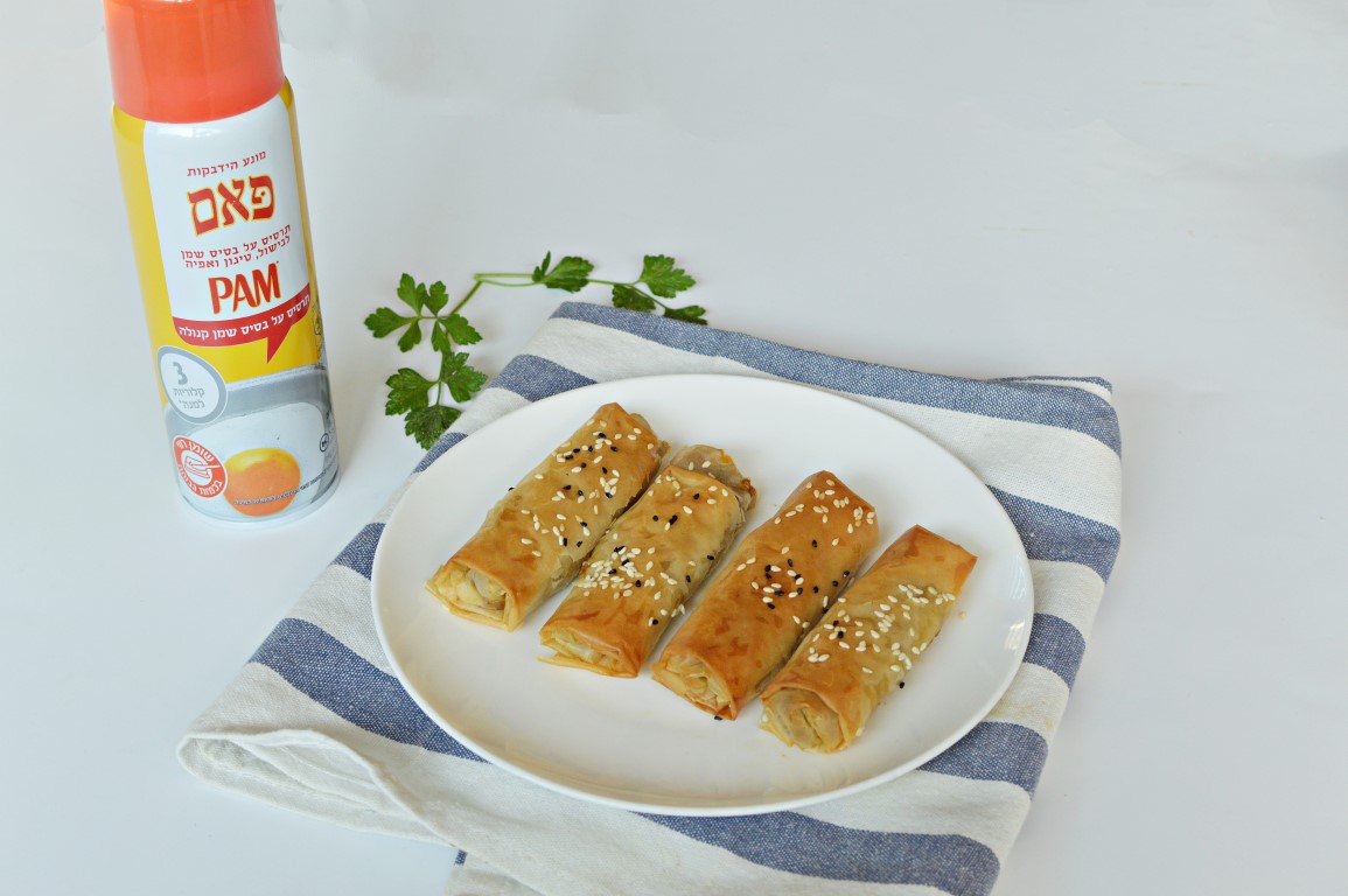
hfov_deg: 37.9
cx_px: 674
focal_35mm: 52
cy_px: 448
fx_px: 1964
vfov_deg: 25.7
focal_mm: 35
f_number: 7.1
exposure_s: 1/80
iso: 400
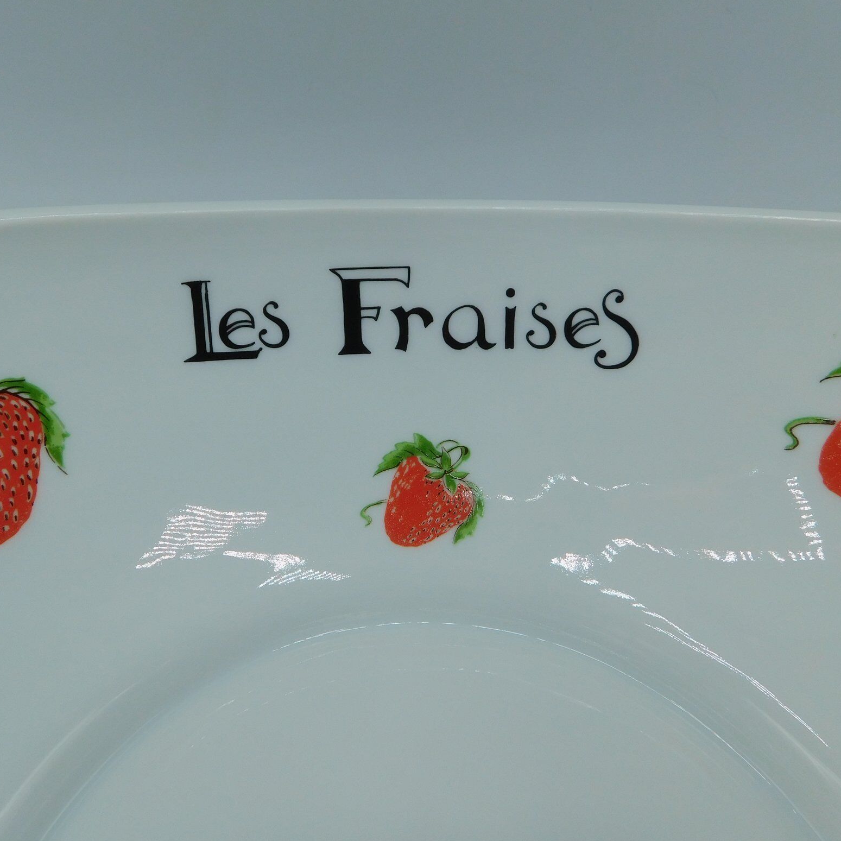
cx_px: 383
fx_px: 770
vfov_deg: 57.3
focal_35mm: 28
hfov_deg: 57.2
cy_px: 430
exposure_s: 1/500
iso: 125
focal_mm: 4
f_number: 3
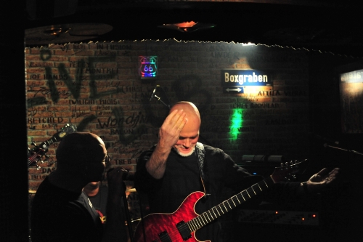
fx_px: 585
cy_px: 121
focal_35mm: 58
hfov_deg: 34.5
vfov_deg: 23.4
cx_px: 182
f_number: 7.1
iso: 6400
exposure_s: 1/125
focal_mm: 58
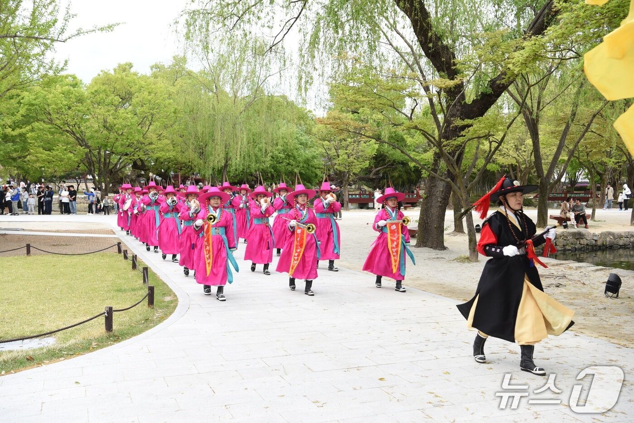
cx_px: 317
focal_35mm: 40
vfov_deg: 33.4
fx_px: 705
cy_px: 212
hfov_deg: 48.4
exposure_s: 1/400
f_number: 5
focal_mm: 40
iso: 400
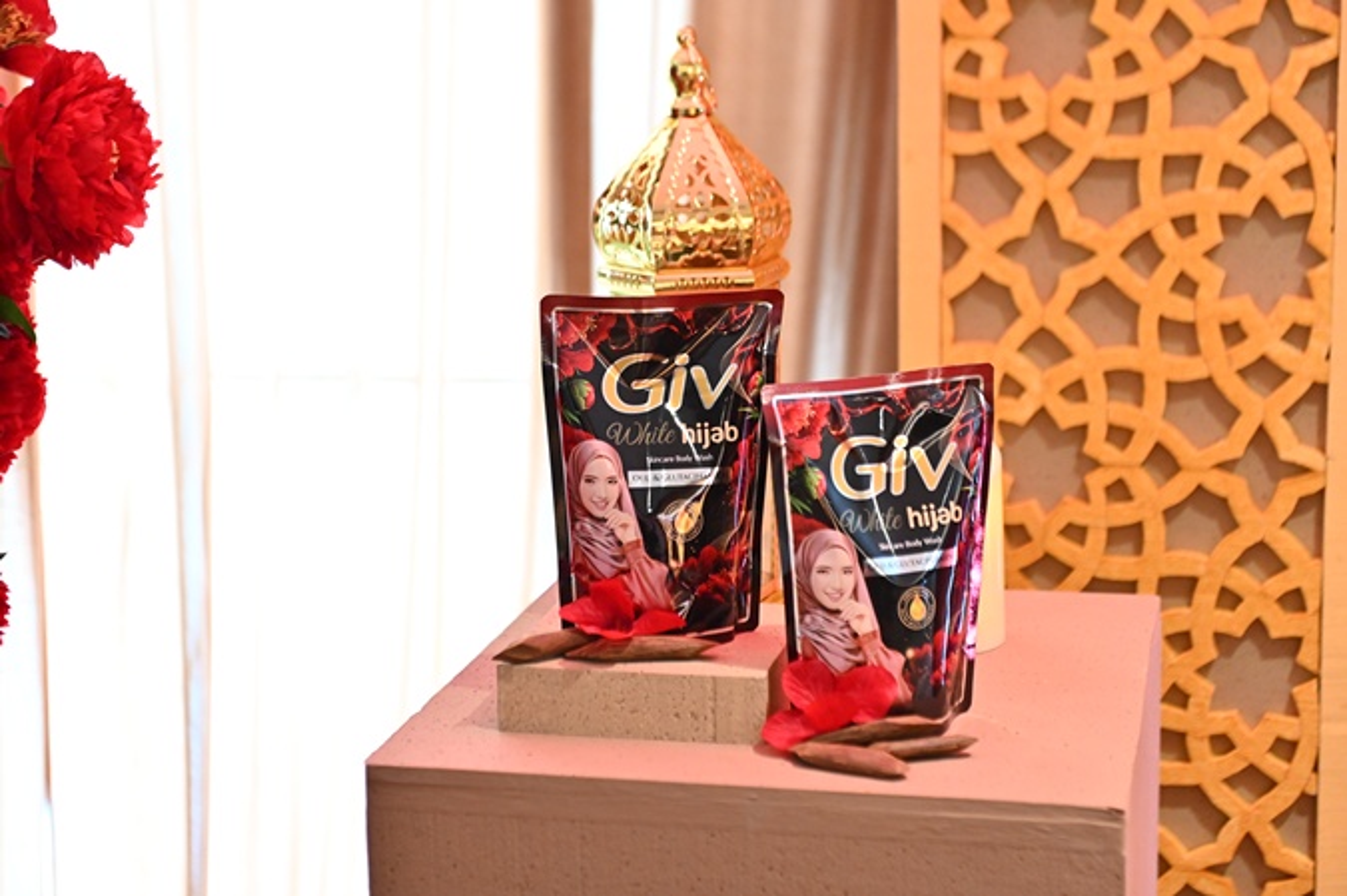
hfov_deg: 28.9
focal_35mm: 70
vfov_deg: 19.4
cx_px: 674
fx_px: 2617
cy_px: 448
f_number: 3.2
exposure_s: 1/160
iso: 3200
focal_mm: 70
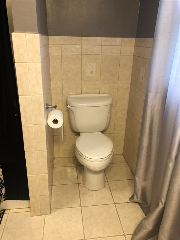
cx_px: 90
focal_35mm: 28
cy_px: 120
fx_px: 194
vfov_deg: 63.4
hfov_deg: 49.7
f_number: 1.8
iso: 40
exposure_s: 1/15
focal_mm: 3.99
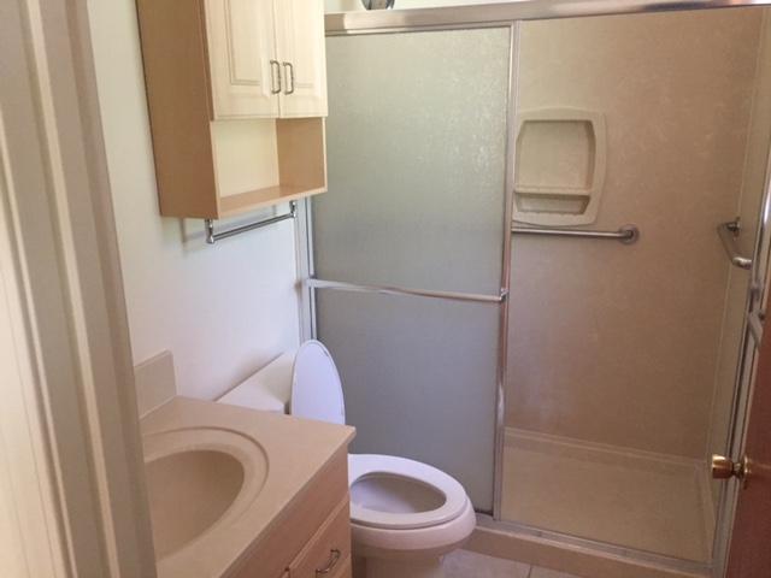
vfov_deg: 48.2
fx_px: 646
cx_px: 386
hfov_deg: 61.7
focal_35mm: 29
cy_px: 289
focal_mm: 4.15
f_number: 2.2
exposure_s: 1/24
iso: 250
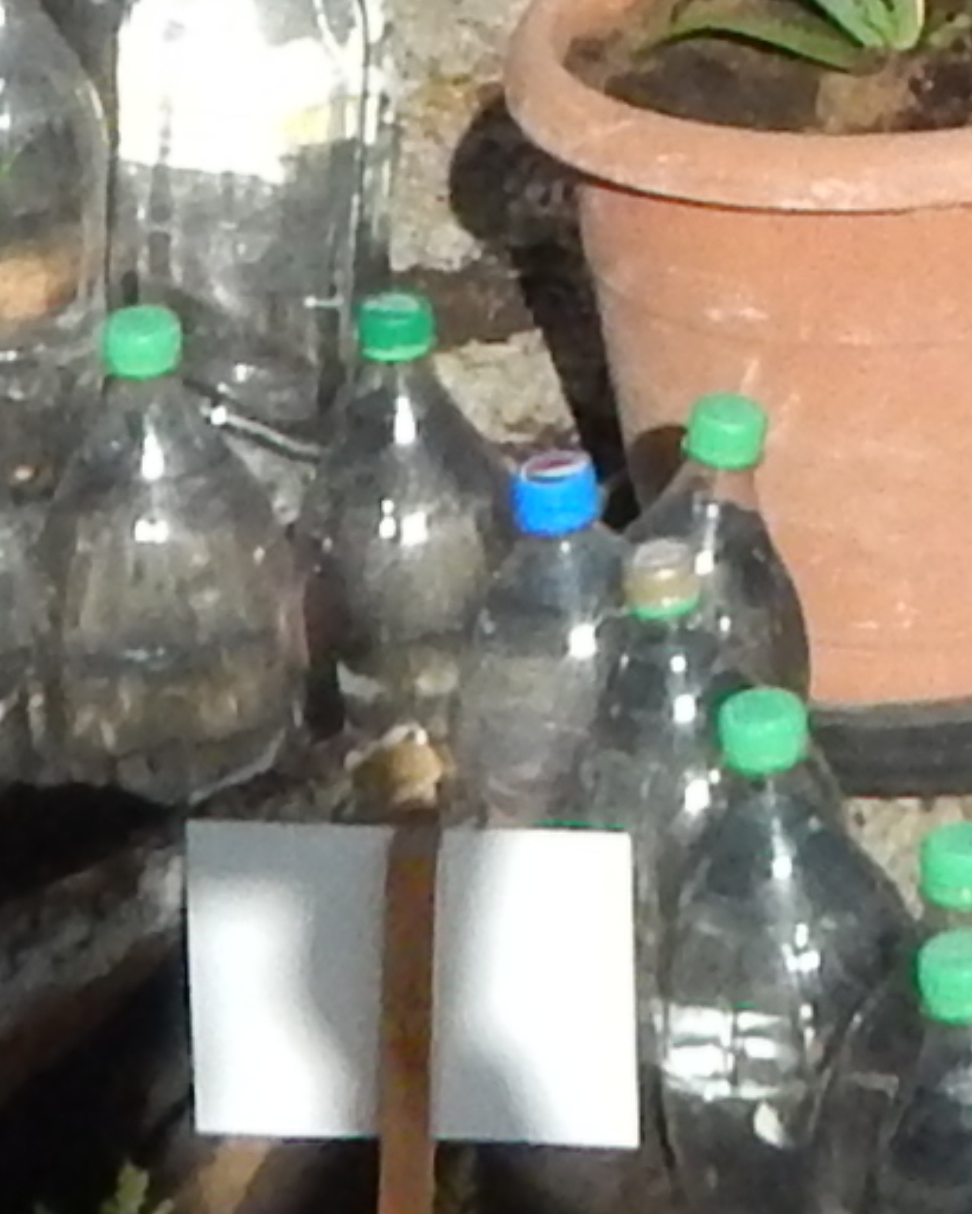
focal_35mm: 202
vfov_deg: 9.0
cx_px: 1344
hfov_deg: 7.6
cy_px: -1219
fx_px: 7259
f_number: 6
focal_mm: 4
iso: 400
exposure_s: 1/1500
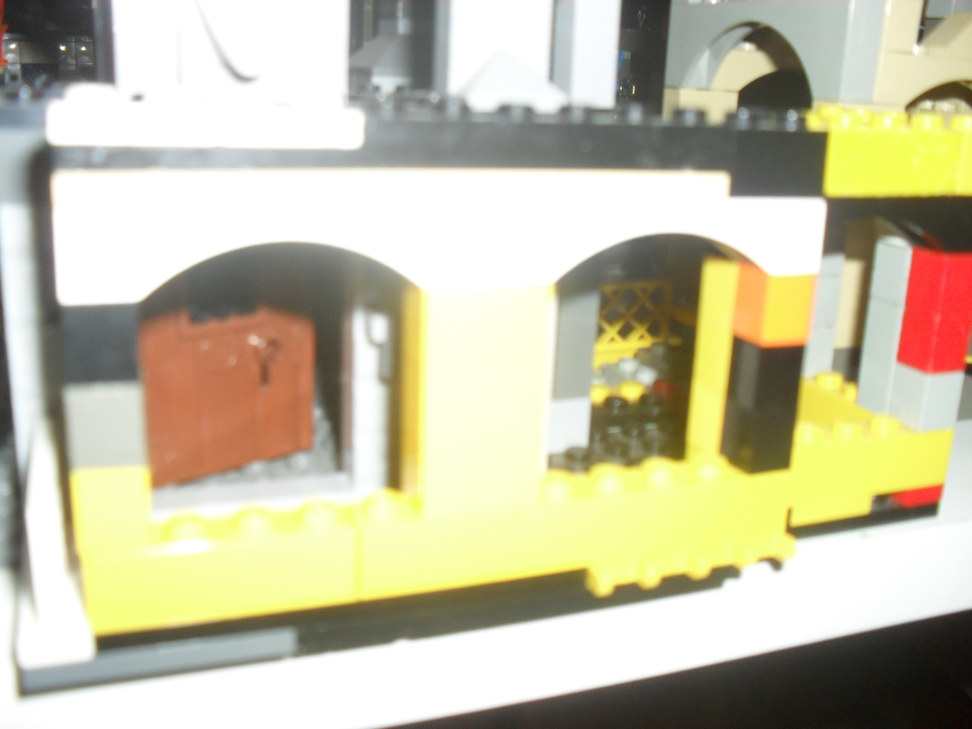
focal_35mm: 35
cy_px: 364
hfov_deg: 52.6
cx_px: 486
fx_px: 983
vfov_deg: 40.7
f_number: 3.2
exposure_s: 1/45
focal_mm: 6.3
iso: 200
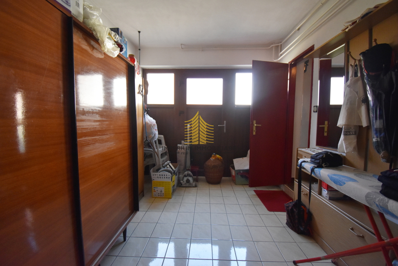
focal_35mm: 15
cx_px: 199
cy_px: 133
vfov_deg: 77.3
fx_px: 166
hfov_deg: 100.4
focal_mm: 10
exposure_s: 1/125
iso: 1100
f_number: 4.5
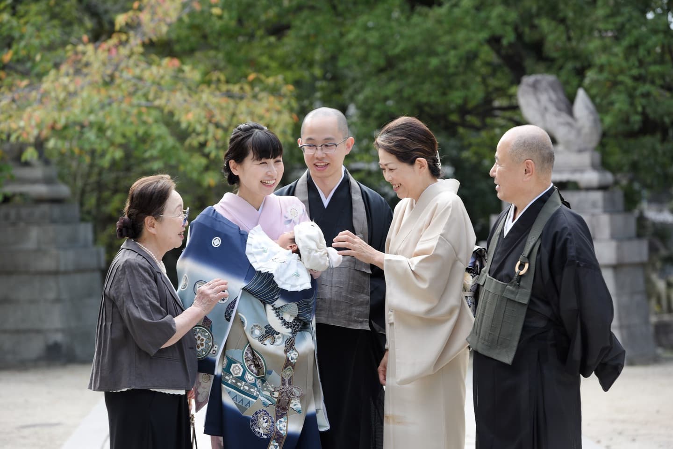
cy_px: 224
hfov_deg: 12.1
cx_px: 336
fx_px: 3179
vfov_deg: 8.1
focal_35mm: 170
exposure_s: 1/200
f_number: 6.3
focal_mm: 170
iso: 250
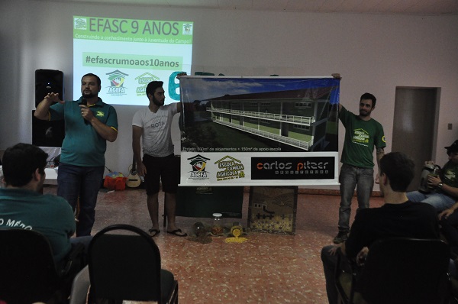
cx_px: 229
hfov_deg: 57.3
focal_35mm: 33
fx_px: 419
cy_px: 152
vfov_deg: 39.8
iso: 3200
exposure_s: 1/160
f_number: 3.8
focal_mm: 22
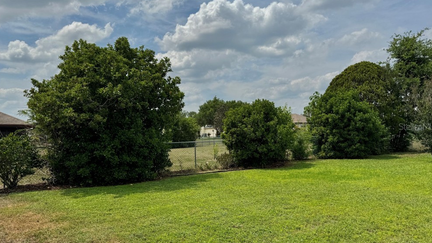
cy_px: 126
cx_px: 217
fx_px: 309
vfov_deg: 42.9
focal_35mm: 27
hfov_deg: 69.9
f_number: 1.78
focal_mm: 6.76
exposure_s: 1/7092
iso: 80
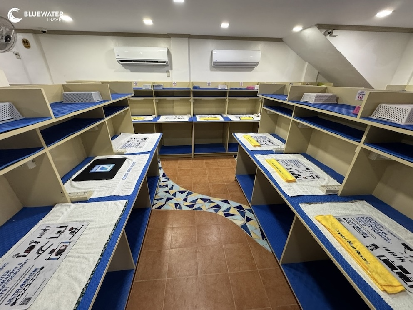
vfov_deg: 85.7
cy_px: 155
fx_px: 167
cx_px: 206
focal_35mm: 14
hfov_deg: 102.1
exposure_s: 1/60
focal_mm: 2.22
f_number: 2.2
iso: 320
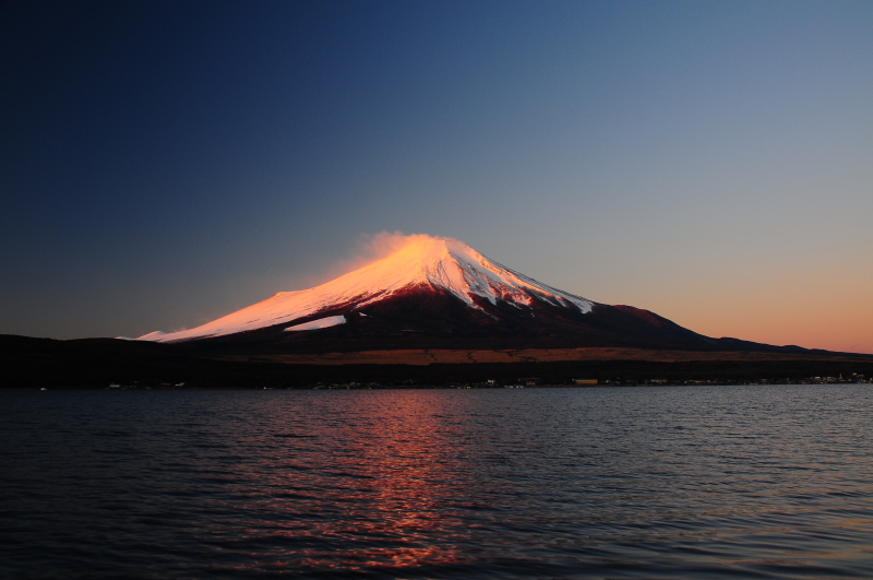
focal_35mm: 33
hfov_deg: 57.3
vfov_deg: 39.9
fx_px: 799
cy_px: 290
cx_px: 436
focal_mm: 22
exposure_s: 1/8
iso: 200
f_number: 11
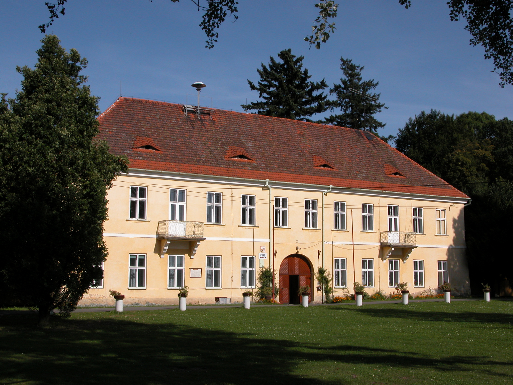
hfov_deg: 41.2
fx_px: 682
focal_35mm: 46
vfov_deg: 31.5
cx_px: 256
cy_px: 192
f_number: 7.5
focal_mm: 11.6
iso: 100
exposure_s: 1/466
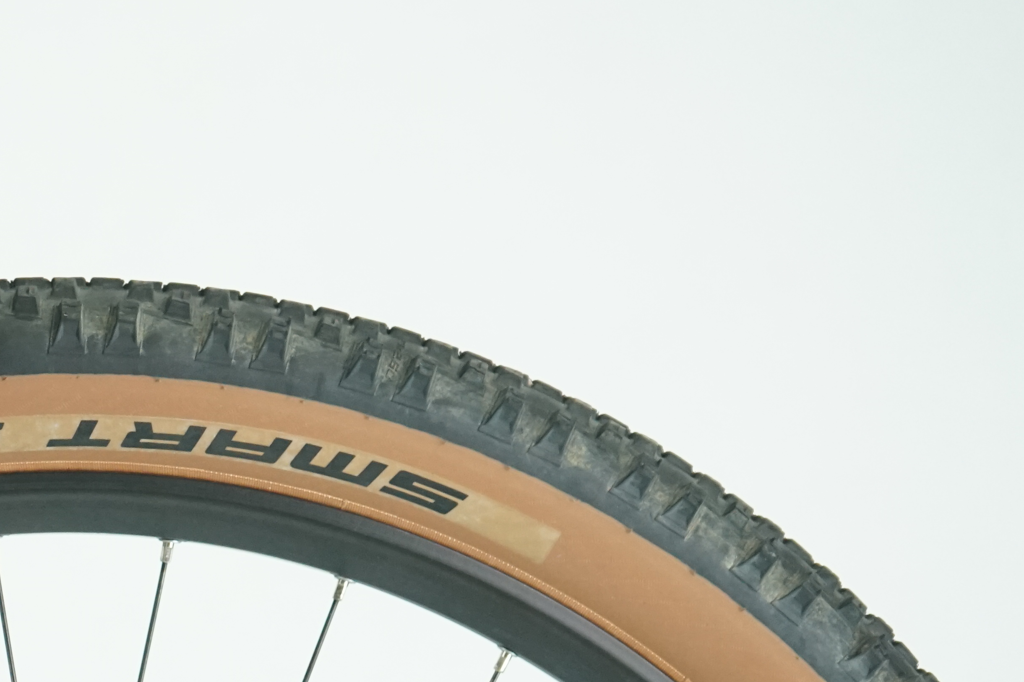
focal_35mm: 118
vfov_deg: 11.4
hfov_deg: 16.6
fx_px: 3356
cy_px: 787
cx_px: -219
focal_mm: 48
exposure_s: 1/200
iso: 2500
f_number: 6.3
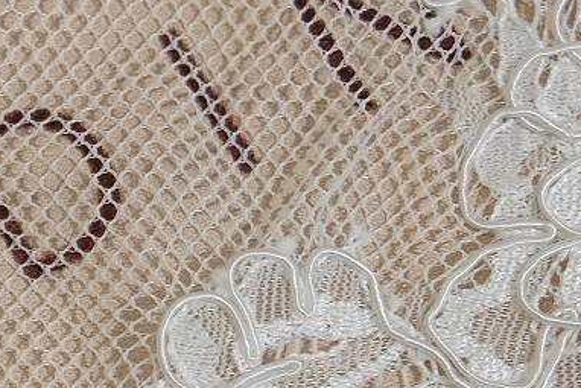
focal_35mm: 205
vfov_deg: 6.7
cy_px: 447
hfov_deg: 9.5
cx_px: -484
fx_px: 3310
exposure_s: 1/80
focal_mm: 32.9
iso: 200
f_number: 3.6
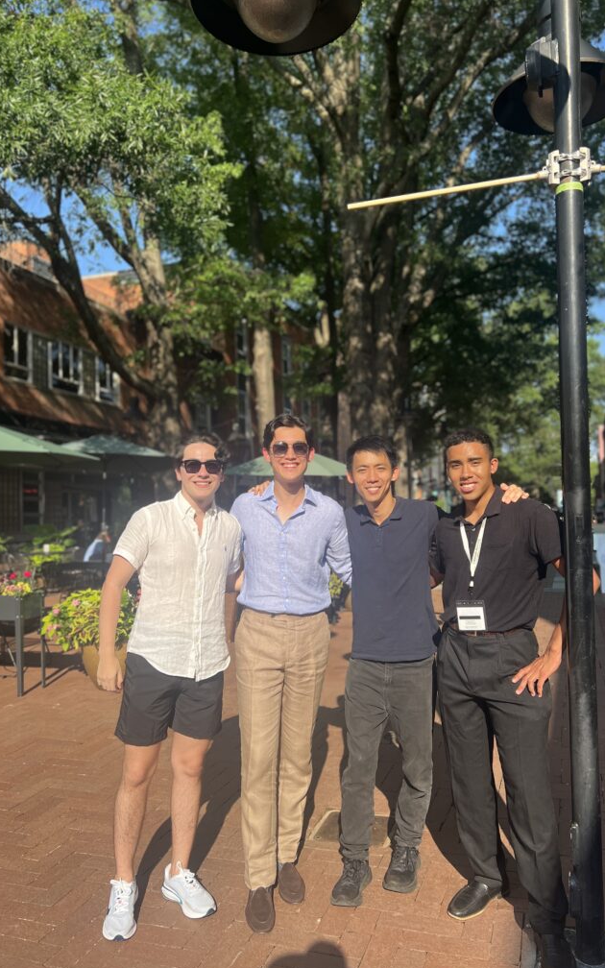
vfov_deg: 66.5
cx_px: 329
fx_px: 739
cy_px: 490
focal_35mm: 28
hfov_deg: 44.5
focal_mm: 5.7
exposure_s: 1/2404
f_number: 1.5
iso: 50
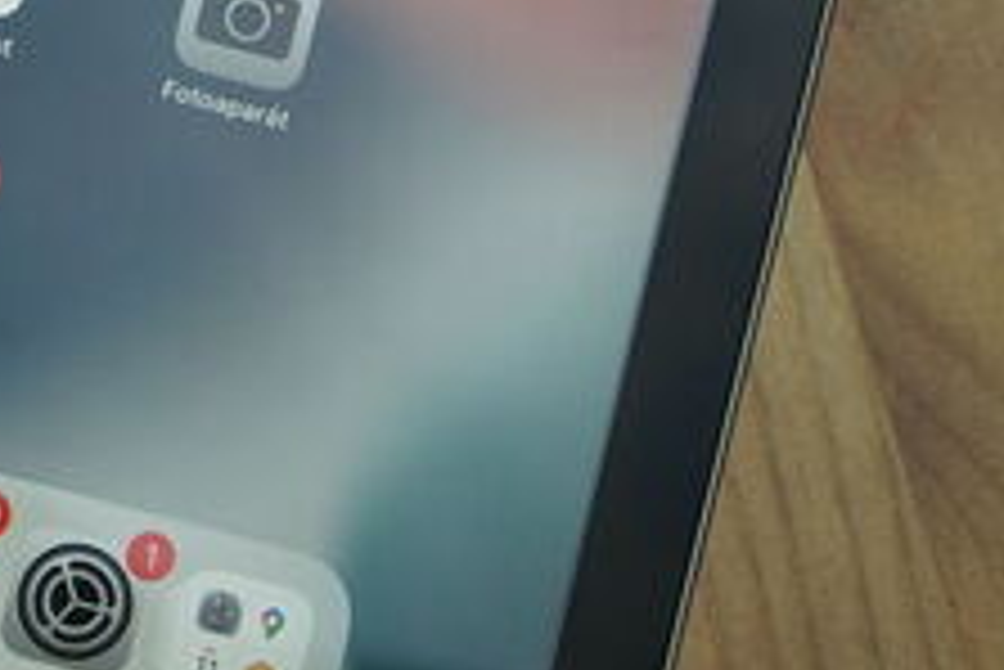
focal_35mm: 142
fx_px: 3963
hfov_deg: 13.5
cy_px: -112
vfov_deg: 9.6
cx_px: -576
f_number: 6.3
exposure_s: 1/160
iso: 640
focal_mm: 33
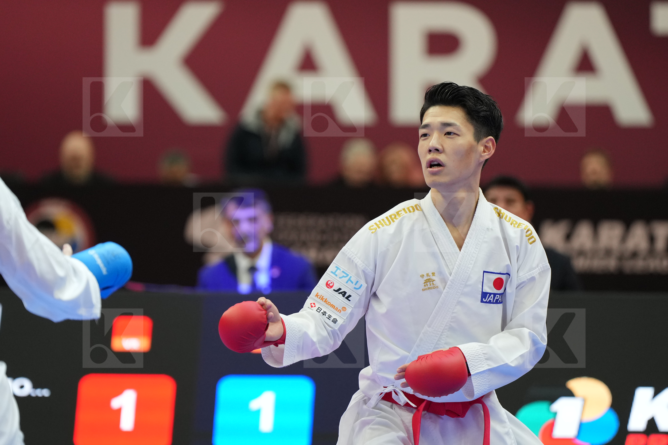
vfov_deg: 5.5
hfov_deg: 8.2
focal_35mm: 252
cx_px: 334
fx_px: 4675
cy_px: 222
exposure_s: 1/1000
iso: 1600
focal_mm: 168
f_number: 2.8
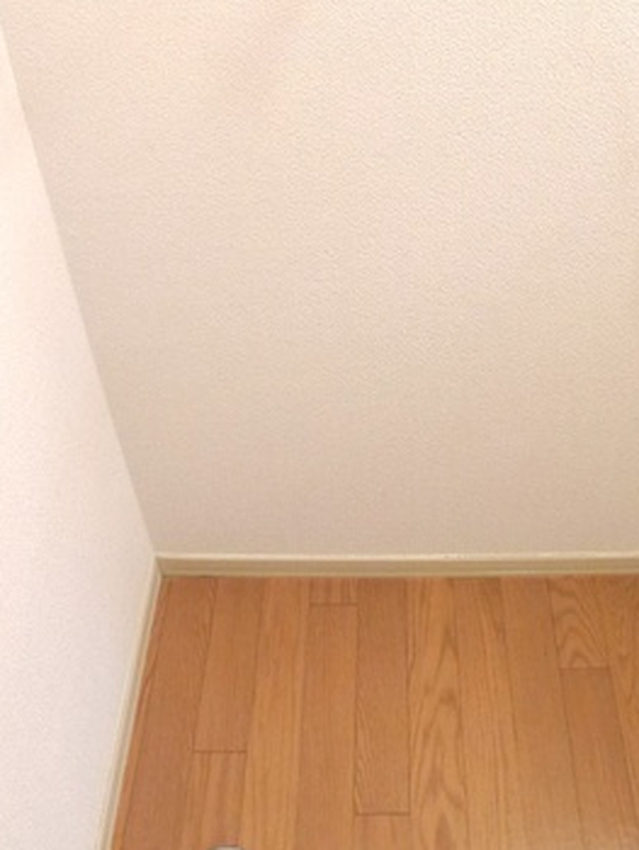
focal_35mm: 48
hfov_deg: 30.2
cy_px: 204
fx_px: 1180
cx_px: 397
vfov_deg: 38.5
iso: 400
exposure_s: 1/40
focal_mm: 5.1
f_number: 2
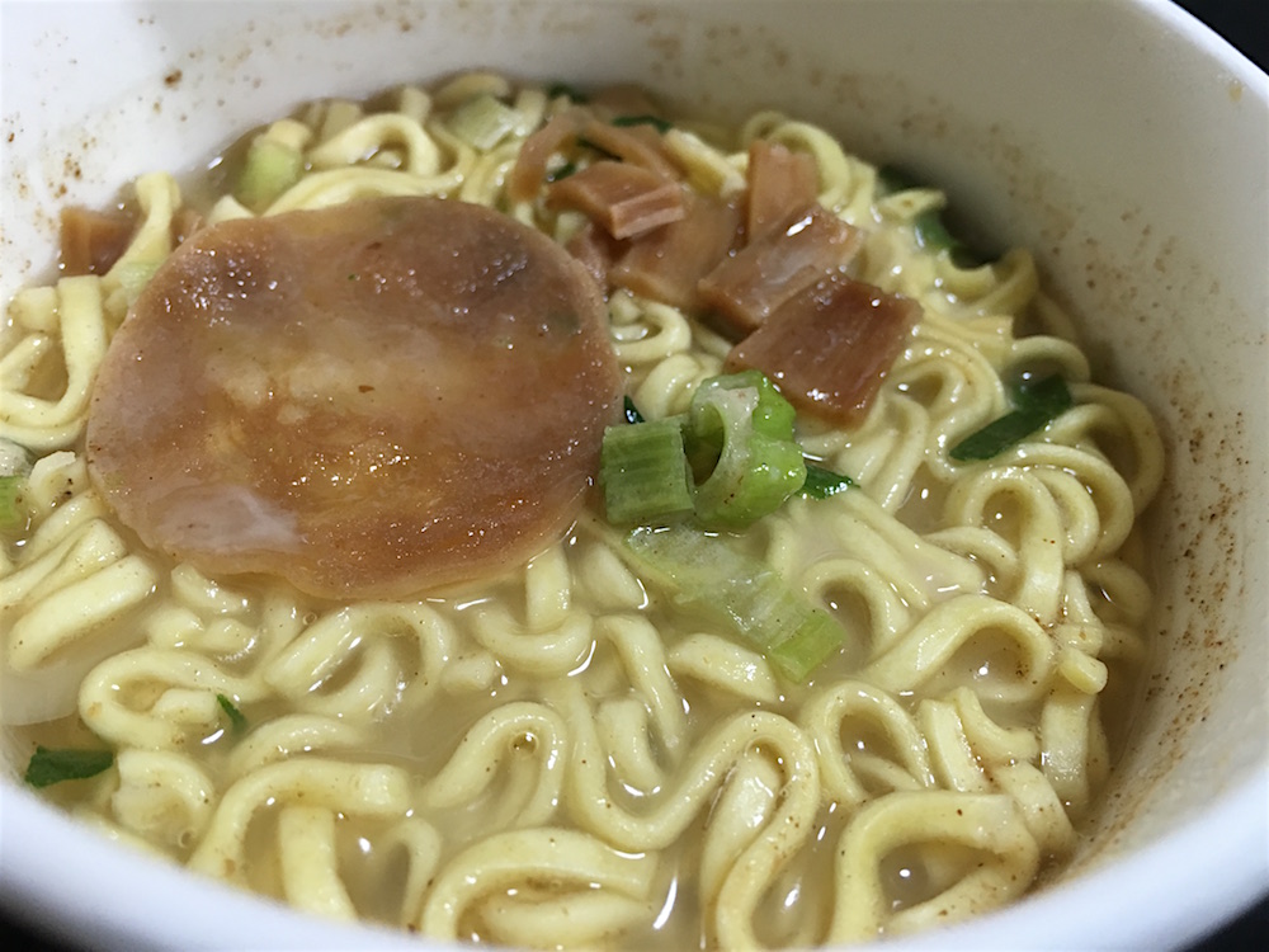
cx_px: 634
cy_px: 476
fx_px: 1063
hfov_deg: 61.7
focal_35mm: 29
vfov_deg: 48.2
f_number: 2.2
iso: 80
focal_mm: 4.15
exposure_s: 1/30
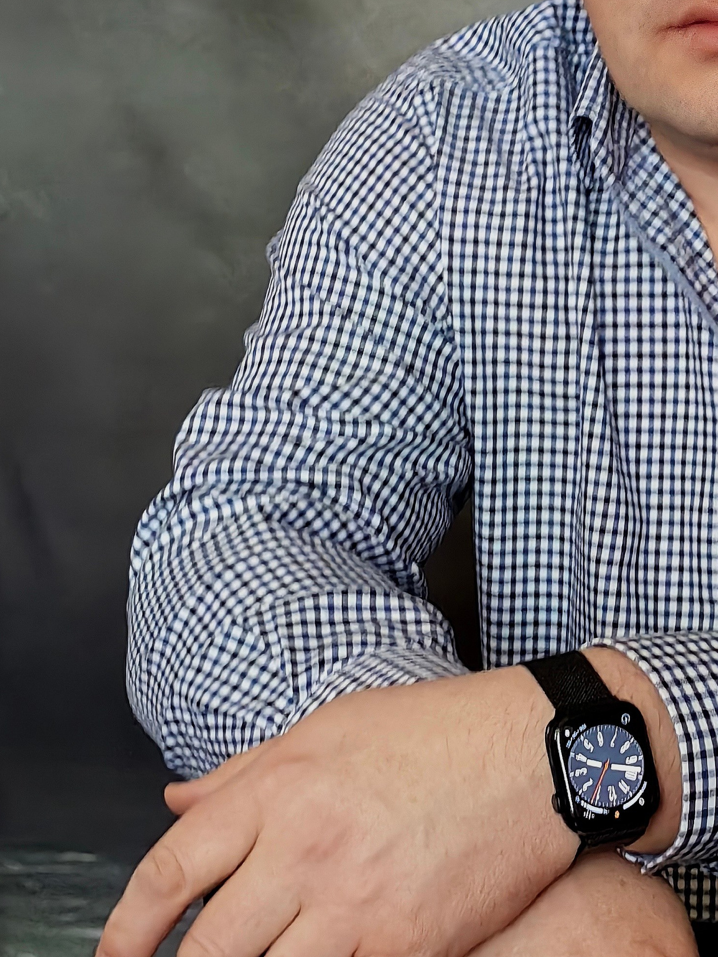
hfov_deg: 13.3
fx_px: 3041
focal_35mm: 110
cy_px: 352
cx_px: 705
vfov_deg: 17.9
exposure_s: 1/49.9
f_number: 2
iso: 500
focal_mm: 6.35
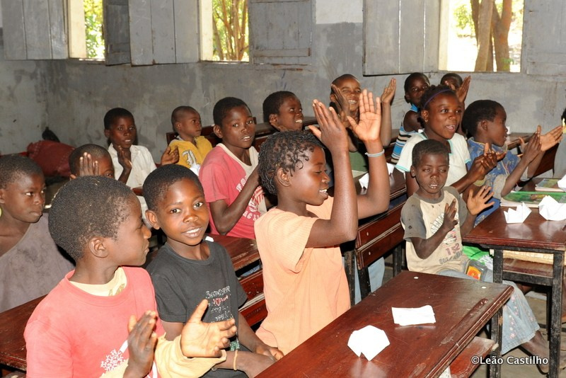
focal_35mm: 27
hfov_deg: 67.4
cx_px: 283
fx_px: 425
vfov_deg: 48.0
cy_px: 189
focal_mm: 27
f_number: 7.1
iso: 800
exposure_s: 1/60
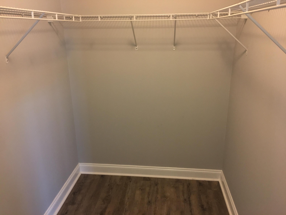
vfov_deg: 48.2
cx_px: 143
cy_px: 108
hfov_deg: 61.7
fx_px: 240
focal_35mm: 29
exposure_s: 1/20
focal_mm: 4.15
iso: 80
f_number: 2.2
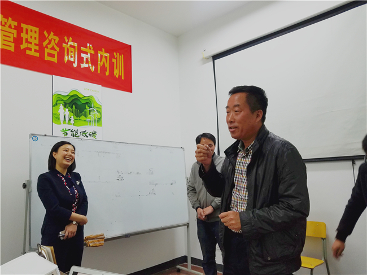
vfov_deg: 53.0
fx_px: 276
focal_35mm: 26
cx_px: 184
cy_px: 138
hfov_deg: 67.3
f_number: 1.7
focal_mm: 4.2
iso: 100
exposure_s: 1/50
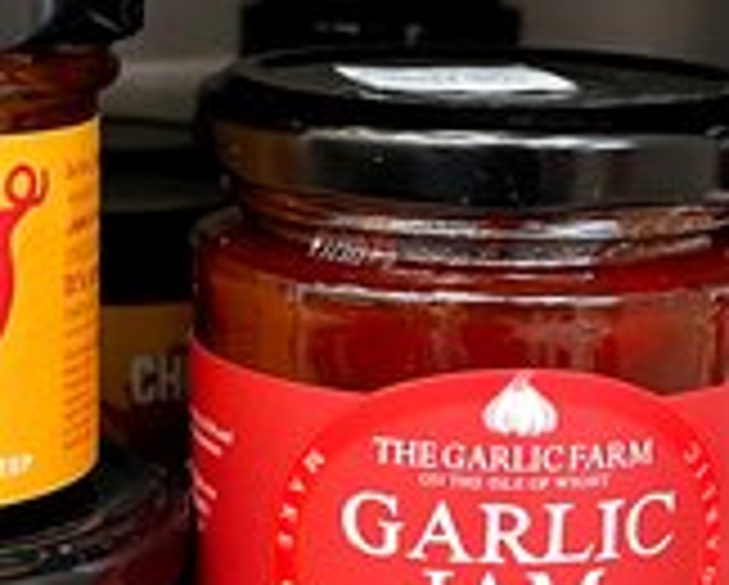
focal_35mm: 100
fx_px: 2160
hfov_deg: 19.1
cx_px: 324
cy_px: 716
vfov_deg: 14.9
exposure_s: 1/50
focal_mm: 4.2
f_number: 1.6
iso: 125
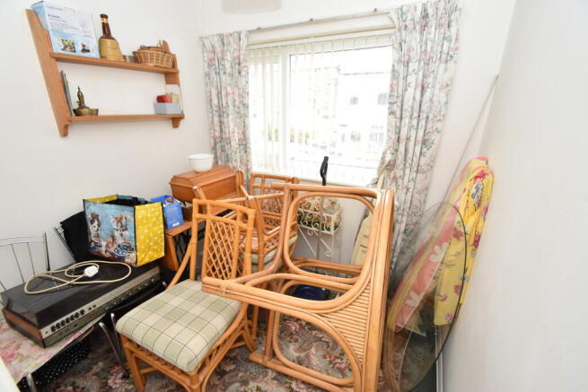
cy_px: 196
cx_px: 294
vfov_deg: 77.4
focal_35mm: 15
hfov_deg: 100.4
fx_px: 245
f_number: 5.6
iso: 800
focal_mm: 10
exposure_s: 1/125
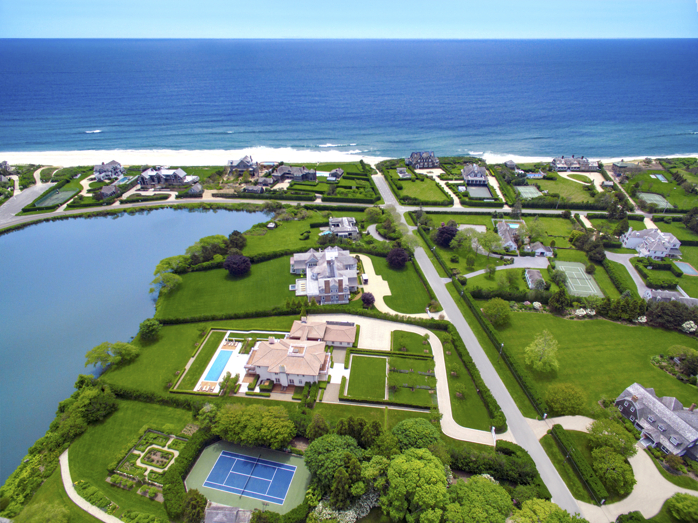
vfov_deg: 65.9
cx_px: 349
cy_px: 262
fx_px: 403
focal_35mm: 20
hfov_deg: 81.8
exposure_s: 1/2800
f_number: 2.8
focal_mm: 3.61
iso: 100
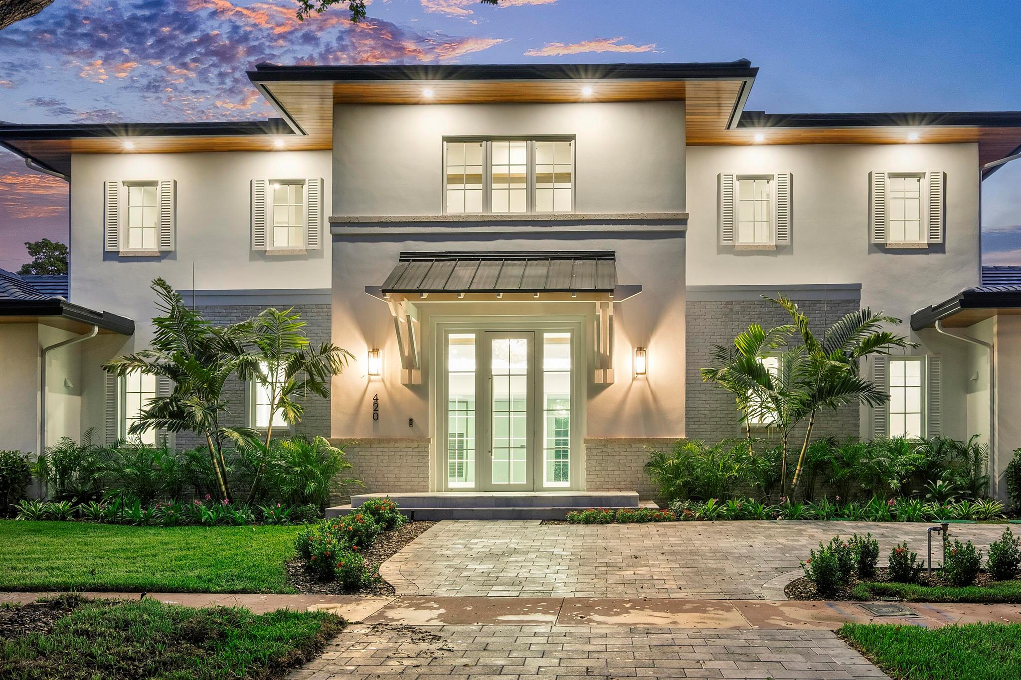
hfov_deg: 61.9
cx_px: 510
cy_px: 340
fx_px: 851
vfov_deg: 43.6
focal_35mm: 30
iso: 320
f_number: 9
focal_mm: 20
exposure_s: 1
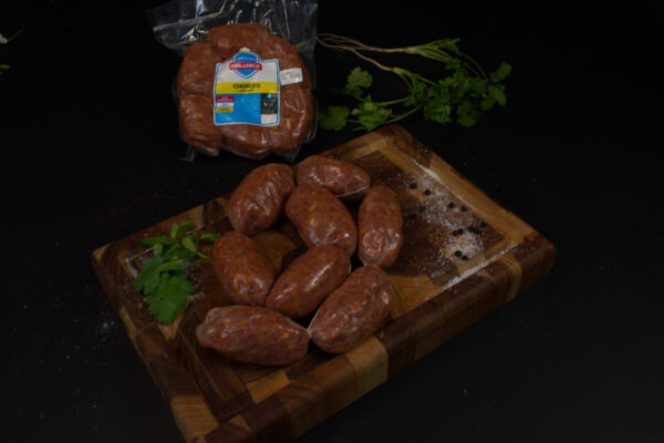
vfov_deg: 40.0
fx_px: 609
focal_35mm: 33
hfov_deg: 57.2
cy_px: 222
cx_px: 332
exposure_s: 1/8
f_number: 14
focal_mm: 22
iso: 100
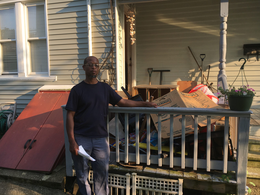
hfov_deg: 61.7
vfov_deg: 48.2
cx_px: 130
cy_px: 98
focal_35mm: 29
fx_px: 218
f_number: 2.2
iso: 25
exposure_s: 1/331
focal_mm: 4.15
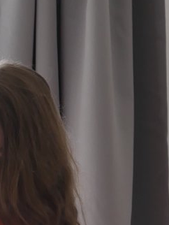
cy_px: 126
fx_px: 2067
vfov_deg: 6.2
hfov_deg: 4.7
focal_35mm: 318
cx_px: 233
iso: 200
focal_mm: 25
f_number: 2.2
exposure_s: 1/320
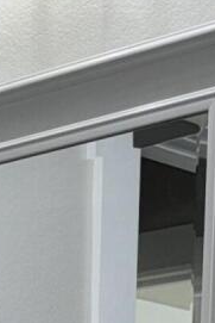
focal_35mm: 184
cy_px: 740
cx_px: -1
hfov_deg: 7.4
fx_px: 1646
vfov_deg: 10.0
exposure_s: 1/120
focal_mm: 6.76
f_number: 1.78
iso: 80
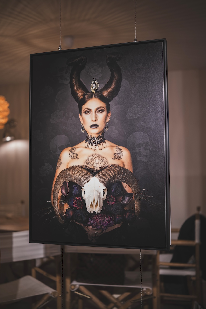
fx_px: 352
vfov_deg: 47.4
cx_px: 103
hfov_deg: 32.6
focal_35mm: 41
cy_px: 154
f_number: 1.2
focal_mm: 27
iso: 200
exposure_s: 1/160
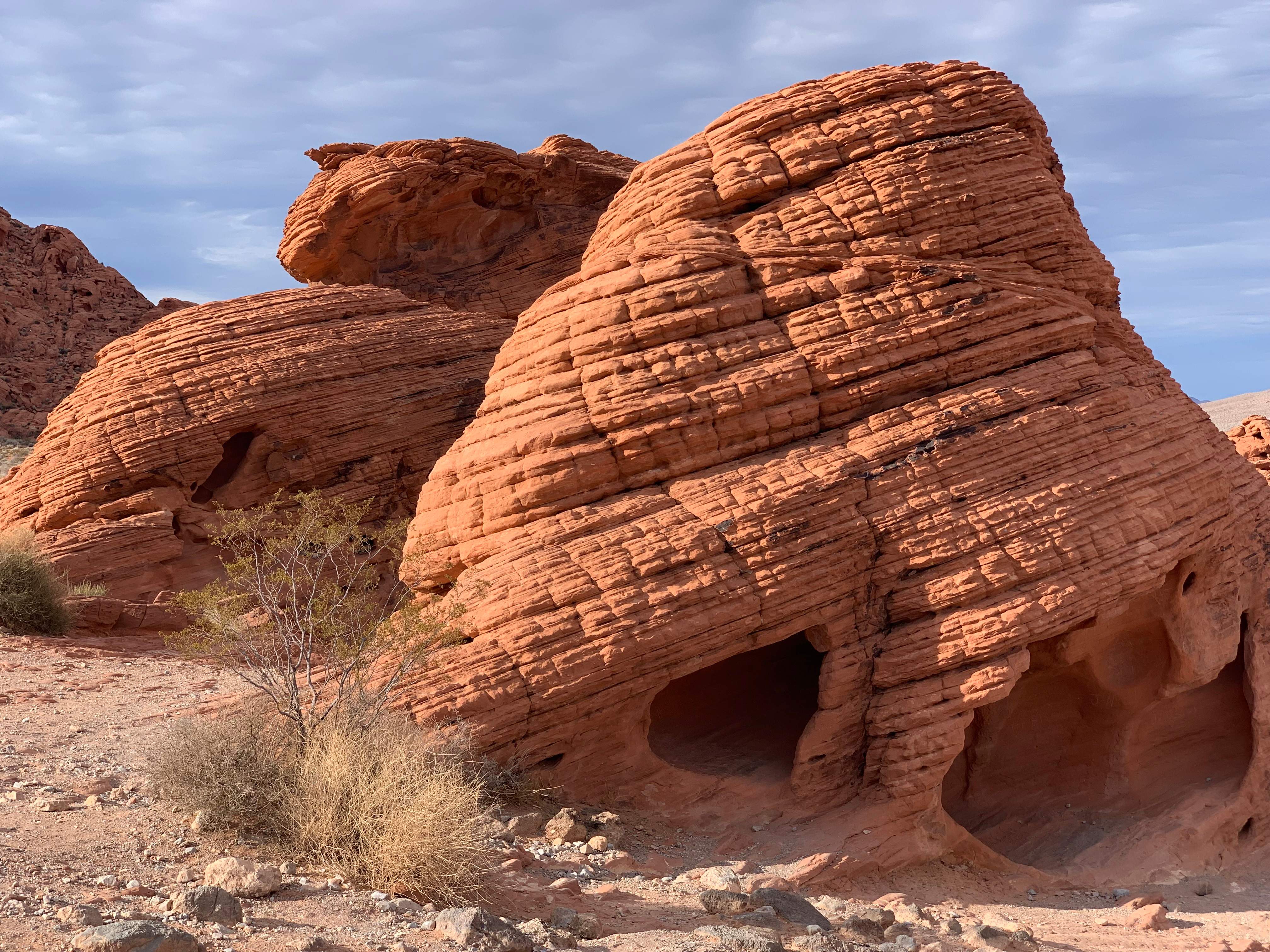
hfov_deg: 36.8
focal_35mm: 52
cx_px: 635
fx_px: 1908
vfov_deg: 28.0
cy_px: 476
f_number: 2.4
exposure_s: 1/813
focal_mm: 6
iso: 16
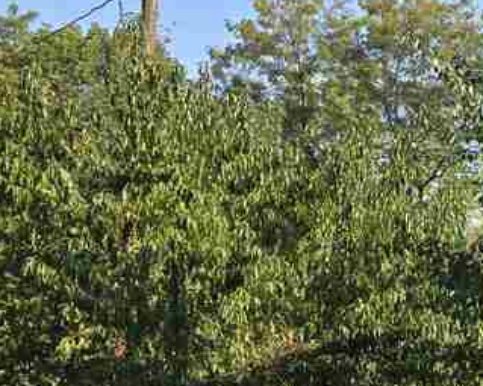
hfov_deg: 17.1
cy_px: 324
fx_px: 1286
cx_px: 890
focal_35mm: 90
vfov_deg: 16.9
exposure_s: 1/334
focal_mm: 6.3
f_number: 1.7
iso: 12
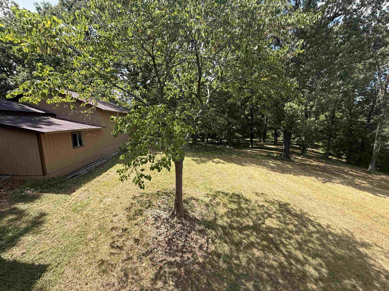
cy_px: 146
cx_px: 194
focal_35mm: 14
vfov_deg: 85.7
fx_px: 157
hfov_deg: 102.1
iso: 50
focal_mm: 2.22
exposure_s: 1/686
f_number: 2.2
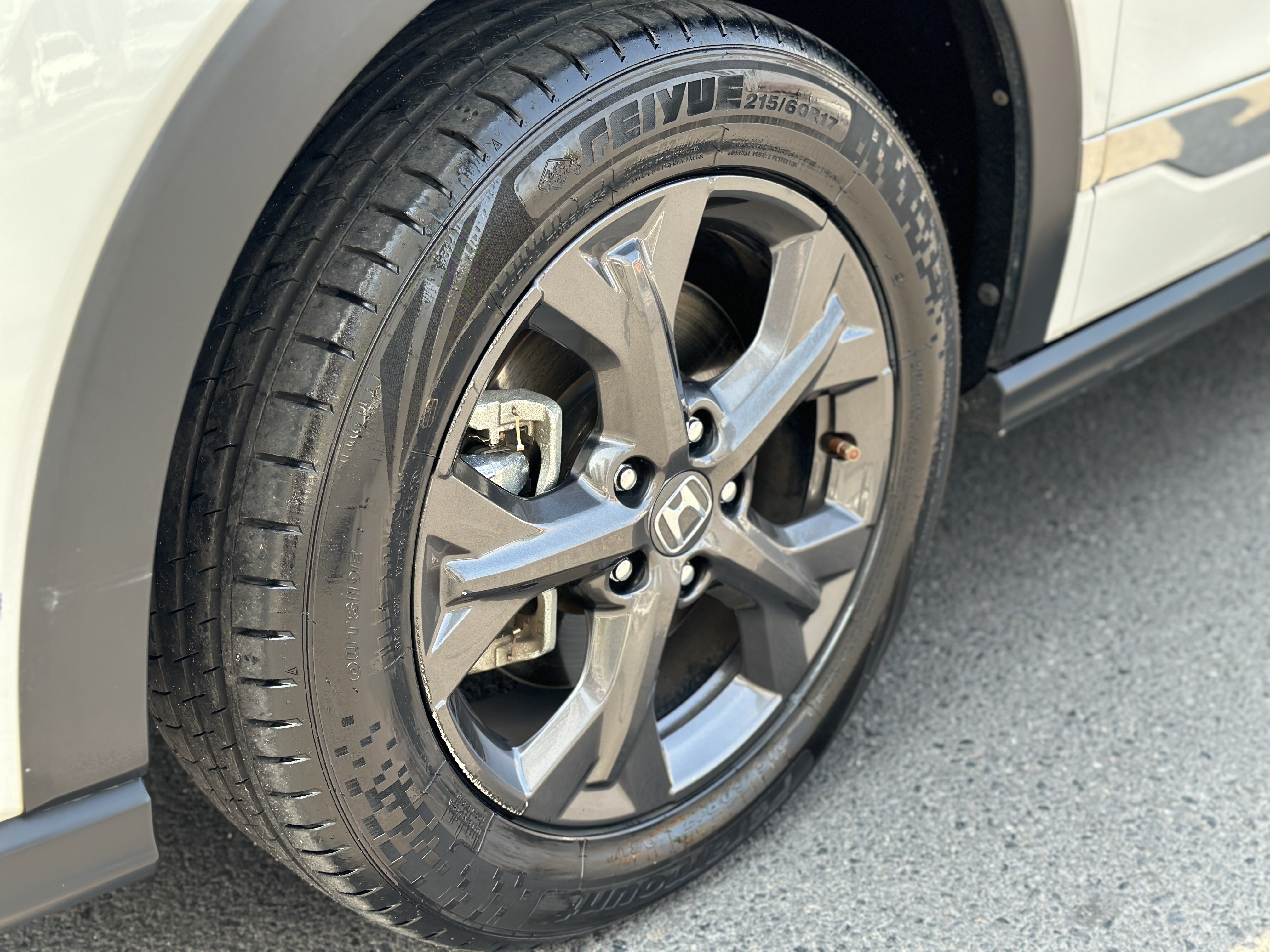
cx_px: 635
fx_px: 1761
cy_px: 476
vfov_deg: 30.3
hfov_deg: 39.7
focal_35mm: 48
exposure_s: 1/398
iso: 80
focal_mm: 6.86
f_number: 1.78
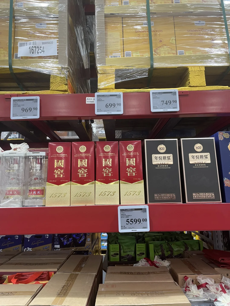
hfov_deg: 53.1
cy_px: 153
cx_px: 115
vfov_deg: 67.3
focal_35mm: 26
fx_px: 230
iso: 125
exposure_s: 1/92
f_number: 1.6
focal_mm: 4.2
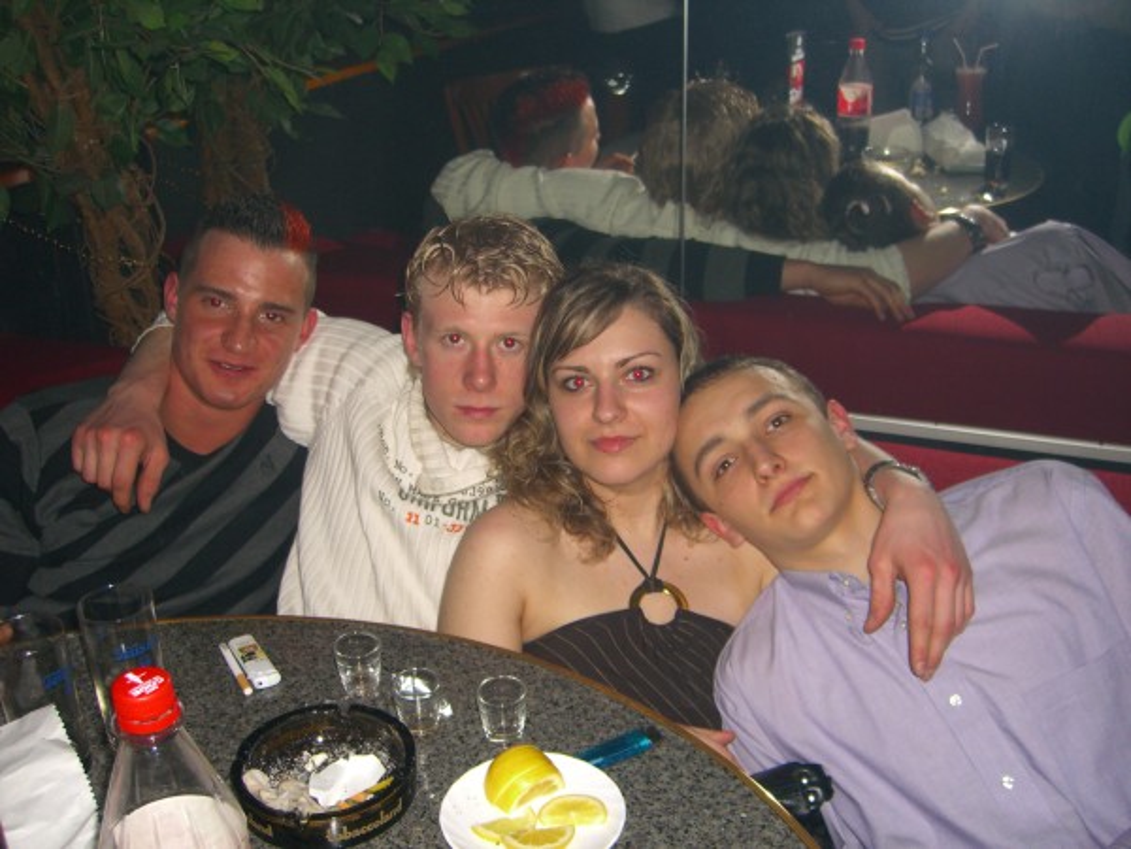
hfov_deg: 49.0
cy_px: 424
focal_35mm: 38
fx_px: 1242
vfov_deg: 37.7
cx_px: 566
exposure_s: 1/60
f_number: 2.8
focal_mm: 7.9
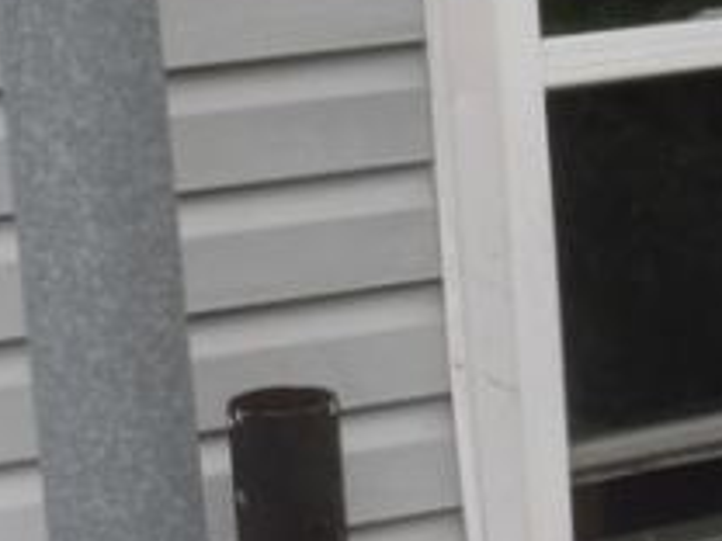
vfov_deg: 14.1
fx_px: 2190
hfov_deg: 18.4
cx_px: 76
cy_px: 253
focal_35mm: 105
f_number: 6.6
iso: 100
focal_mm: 6.7
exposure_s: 1/125
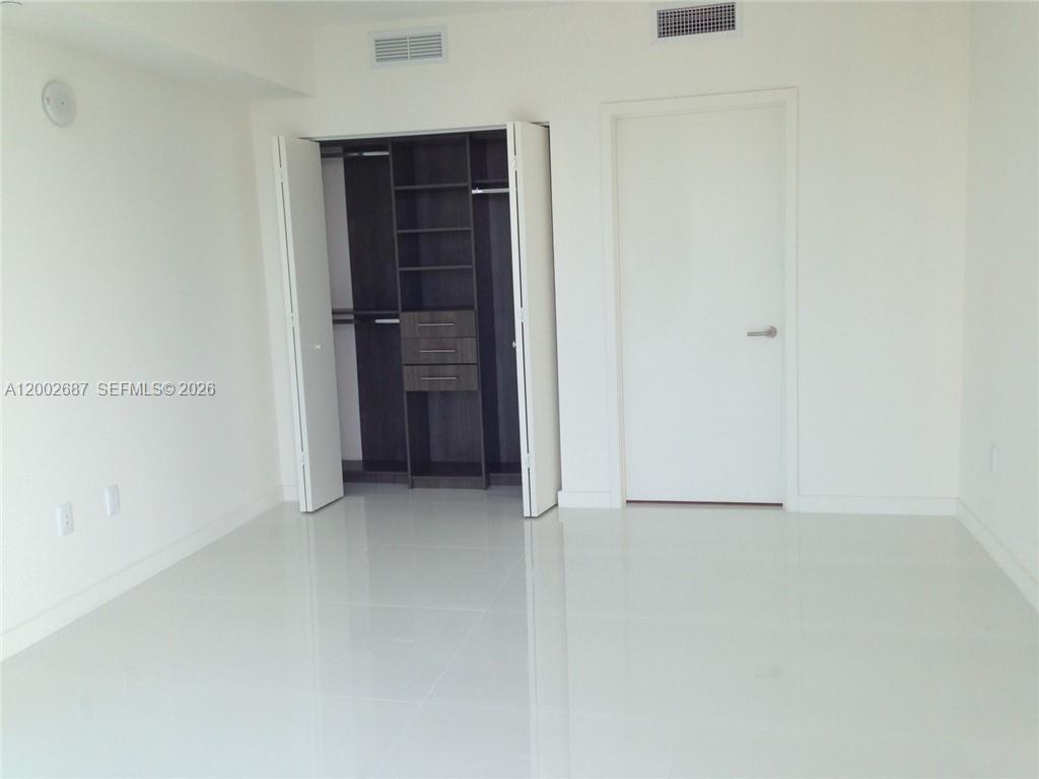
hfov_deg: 55.4
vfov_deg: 42.9
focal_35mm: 33
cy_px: 390
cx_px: 520
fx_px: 990
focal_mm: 4.12
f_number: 2.4
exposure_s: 1/127
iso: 50
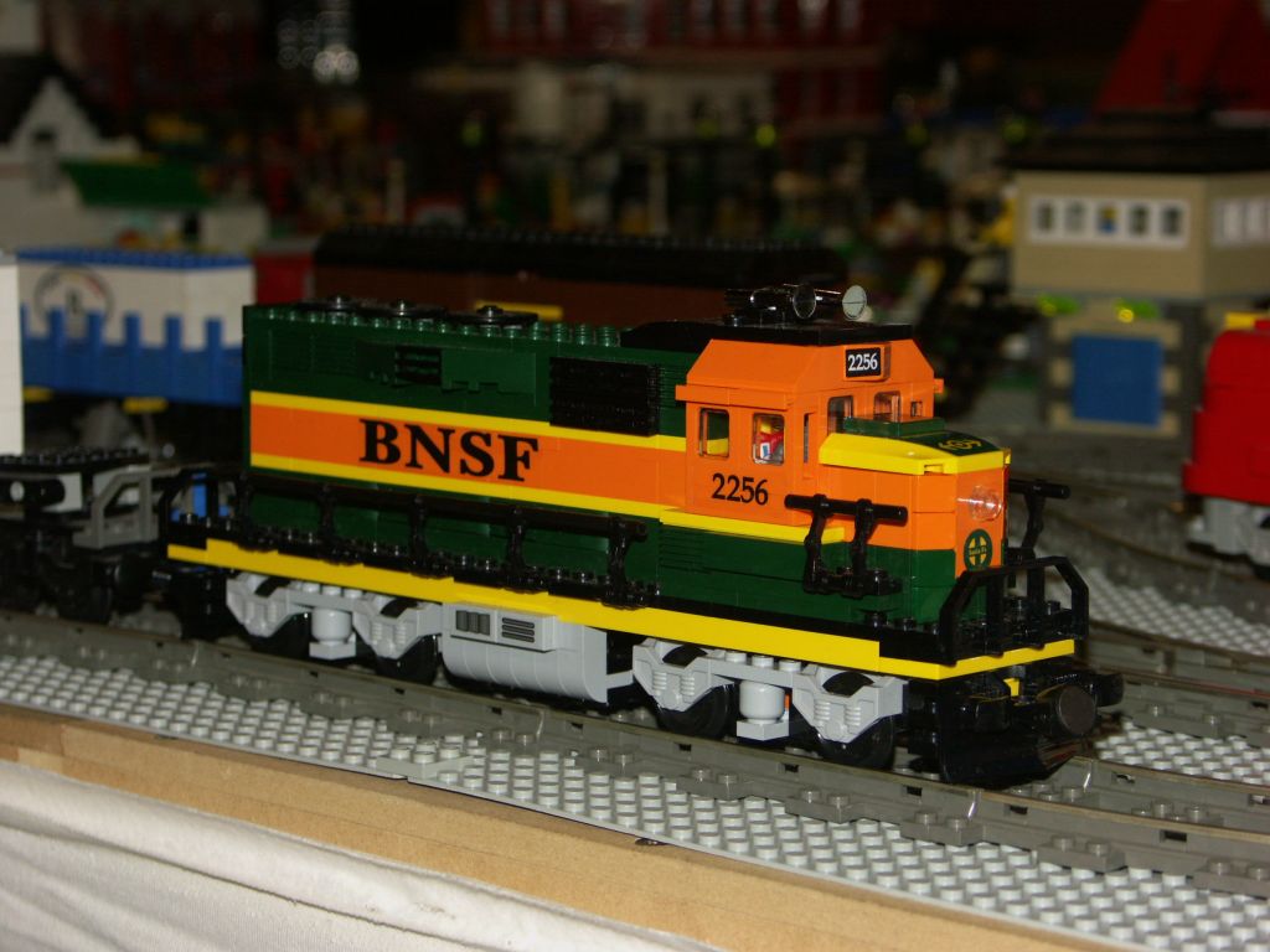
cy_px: 476
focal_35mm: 95
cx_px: 635
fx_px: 3485
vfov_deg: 15.6
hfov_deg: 20.7
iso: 200
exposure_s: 1/100
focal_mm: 24.24
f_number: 3.5
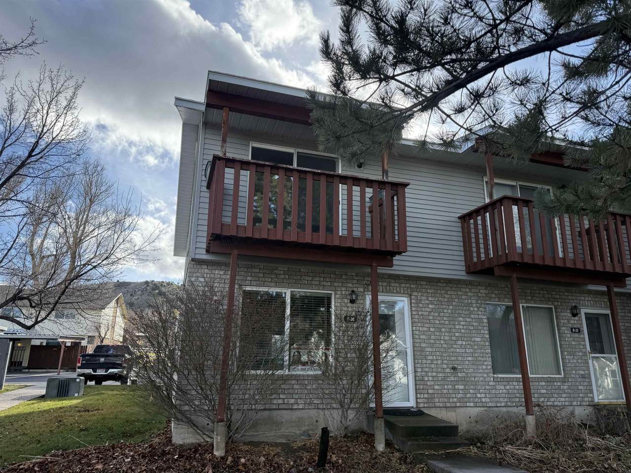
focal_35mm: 24
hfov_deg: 71.6
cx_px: 316
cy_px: 236
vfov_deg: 56.8
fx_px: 437
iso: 80
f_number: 1.78
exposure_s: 1/1522
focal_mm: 6.76
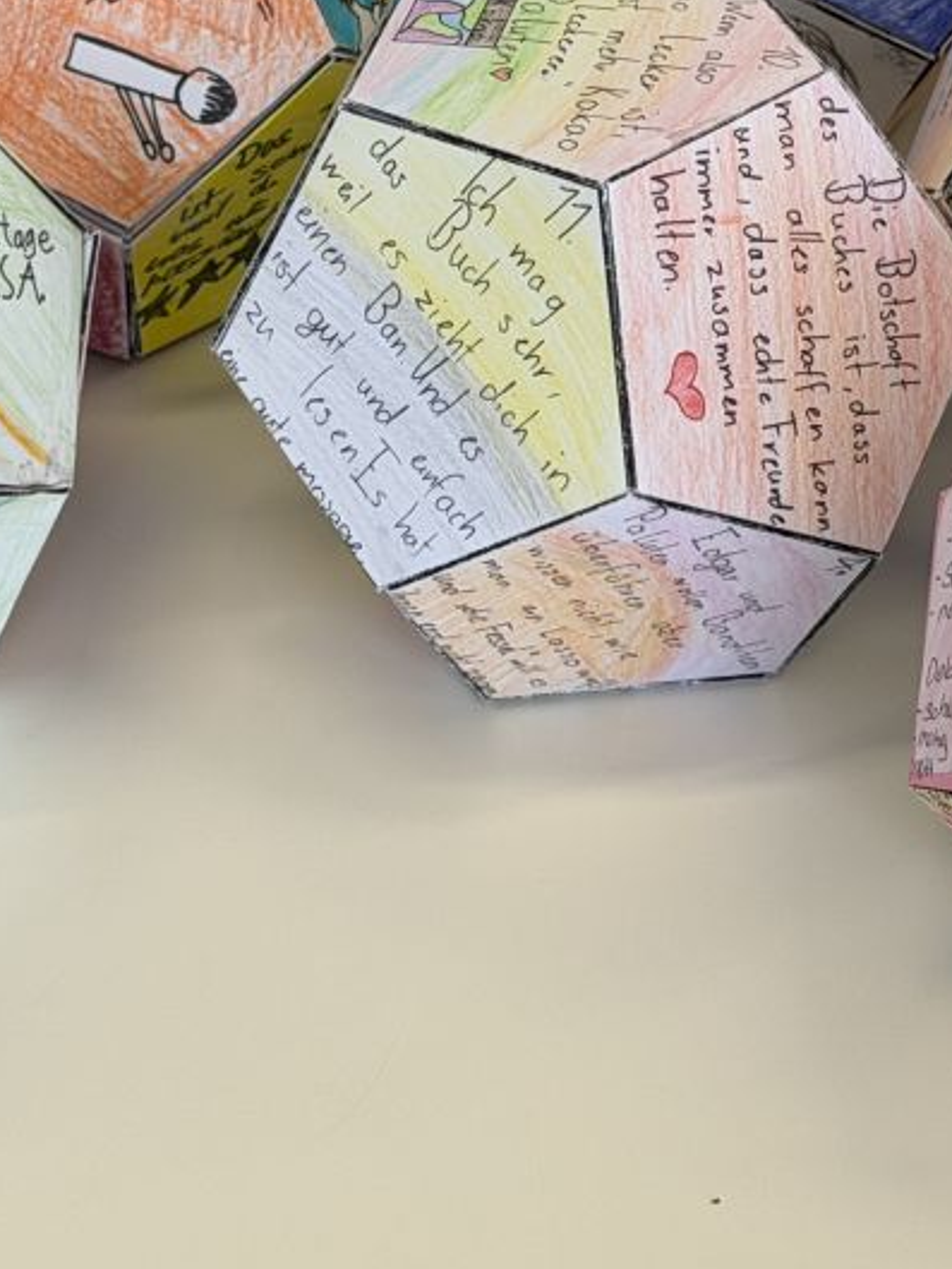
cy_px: 190
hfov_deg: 11.7
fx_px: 4655
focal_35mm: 127
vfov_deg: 15.4
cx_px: 554
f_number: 1.78
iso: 50
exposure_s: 1/133
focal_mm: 6.76
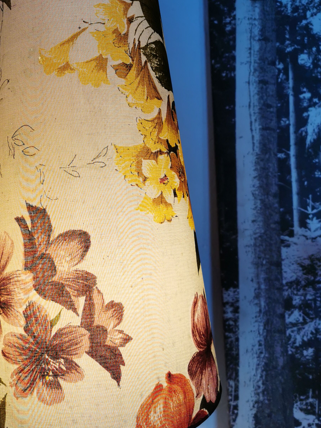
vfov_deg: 45.6
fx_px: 507
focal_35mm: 41
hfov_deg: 34.9
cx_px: 112
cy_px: 180
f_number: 1.6
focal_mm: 5.56
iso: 50
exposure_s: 1/100
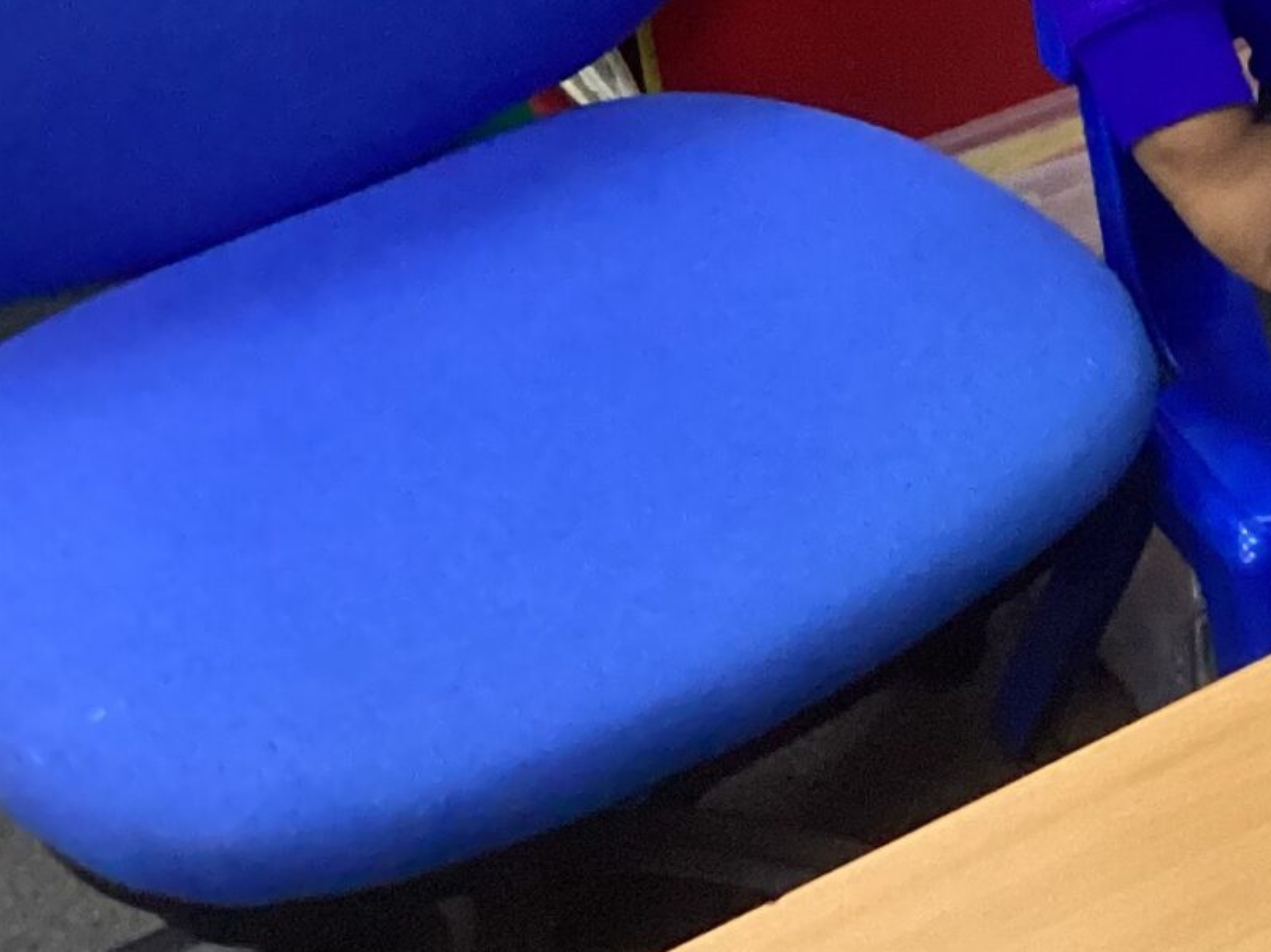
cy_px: -157
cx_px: 1903
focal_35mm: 99
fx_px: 3634
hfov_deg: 17.8
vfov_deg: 14.5
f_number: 2.4
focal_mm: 3.3
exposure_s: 1/60
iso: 200
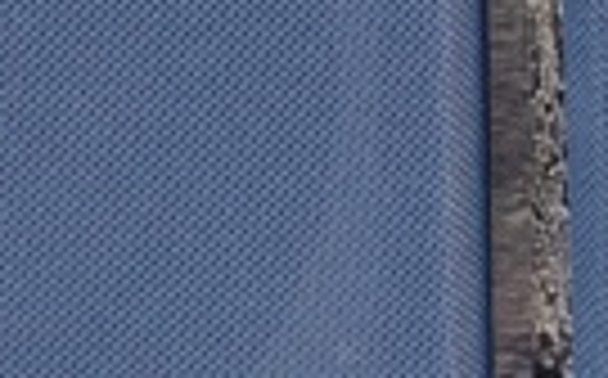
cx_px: 527
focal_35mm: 189
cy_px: -306
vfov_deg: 6.8
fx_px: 3128
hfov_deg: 11.0
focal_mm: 5.23
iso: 50
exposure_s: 1/50
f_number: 1.8
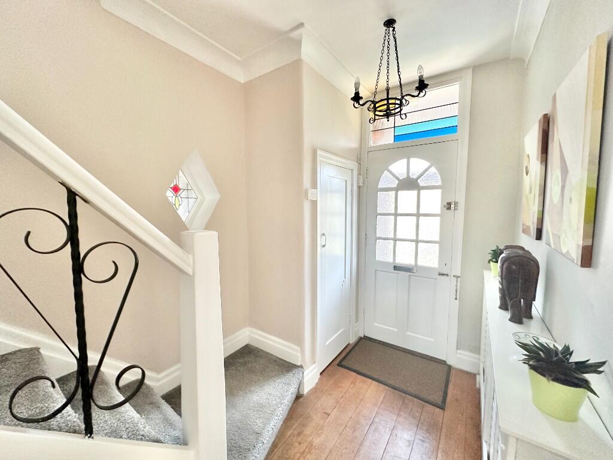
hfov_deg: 102.1
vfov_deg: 85.7
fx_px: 248
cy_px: 230
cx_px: 306
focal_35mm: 14
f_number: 2.2
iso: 250
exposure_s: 1/99
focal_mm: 2.22
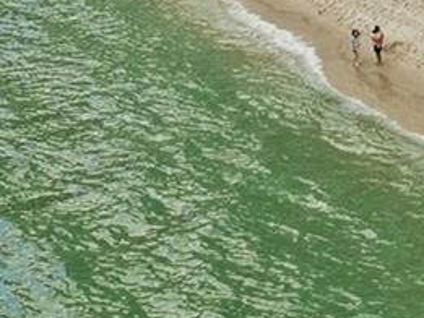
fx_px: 1801
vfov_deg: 9.5
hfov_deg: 13.3
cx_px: 390
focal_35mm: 147
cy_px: -299
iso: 130
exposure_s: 1/800
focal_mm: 12.29
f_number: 2.8
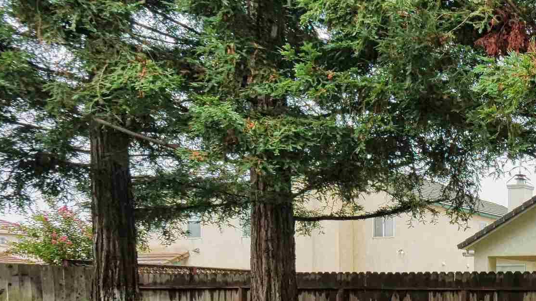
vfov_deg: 26.4
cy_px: 321
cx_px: 688
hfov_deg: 34.8
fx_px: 597
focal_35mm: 42
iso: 320
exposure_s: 1/400
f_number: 4.5
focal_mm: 7
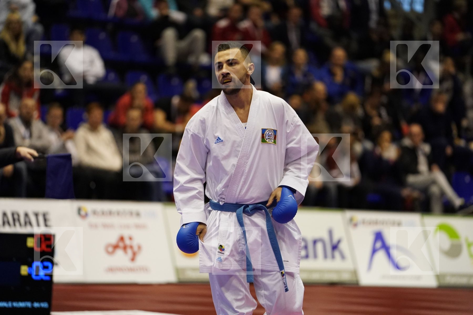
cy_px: 158
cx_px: 236
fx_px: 2628
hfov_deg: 10.3
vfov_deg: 6.9
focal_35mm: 200
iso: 4000
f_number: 2.8
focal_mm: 200
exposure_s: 1/1000
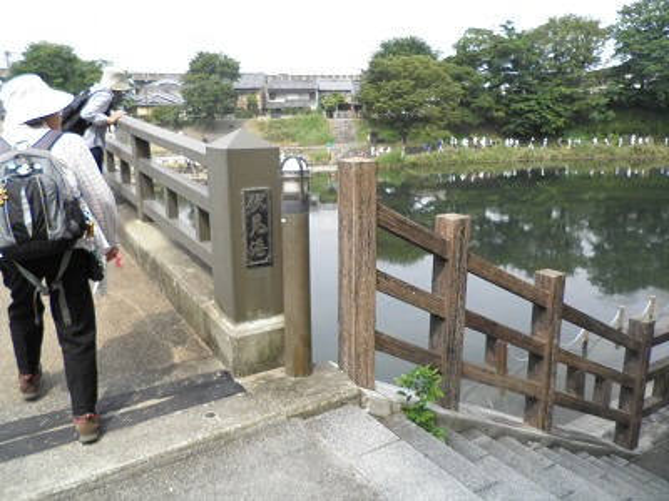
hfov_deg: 65.3
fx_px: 522
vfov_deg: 51.4
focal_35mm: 27
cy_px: 250
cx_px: 334
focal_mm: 4.9
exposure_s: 1/320
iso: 64
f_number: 3.2
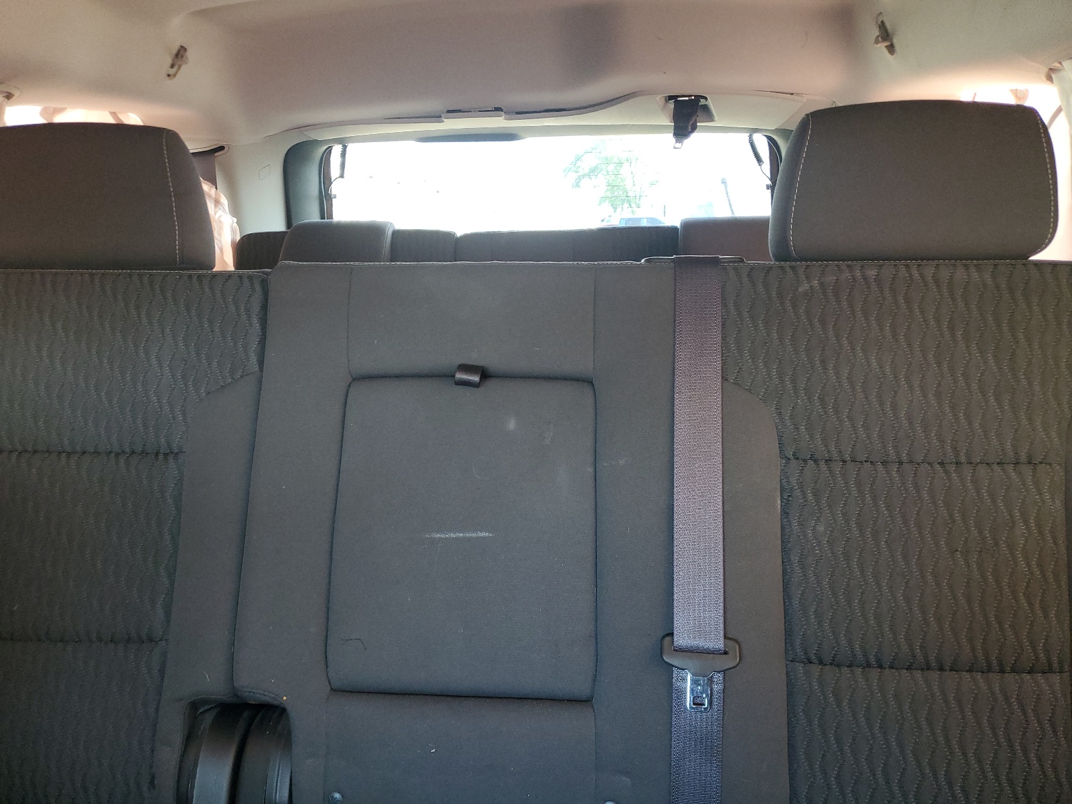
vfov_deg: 53.1
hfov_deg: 67.3
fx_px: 805
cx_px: 536
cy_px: 402
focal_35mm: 26
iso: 170
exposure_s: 1/60.2
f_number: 1.5
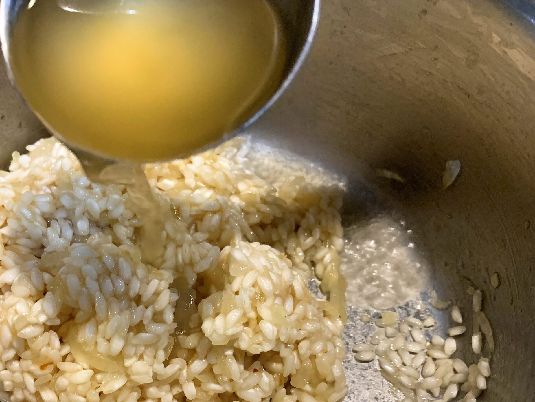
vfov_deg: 39.3
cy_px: 256
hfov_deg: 50.3
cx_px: 172
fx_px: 556
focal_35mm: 36
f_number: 1.8
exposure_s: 1/50
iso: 200
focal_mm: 4.25
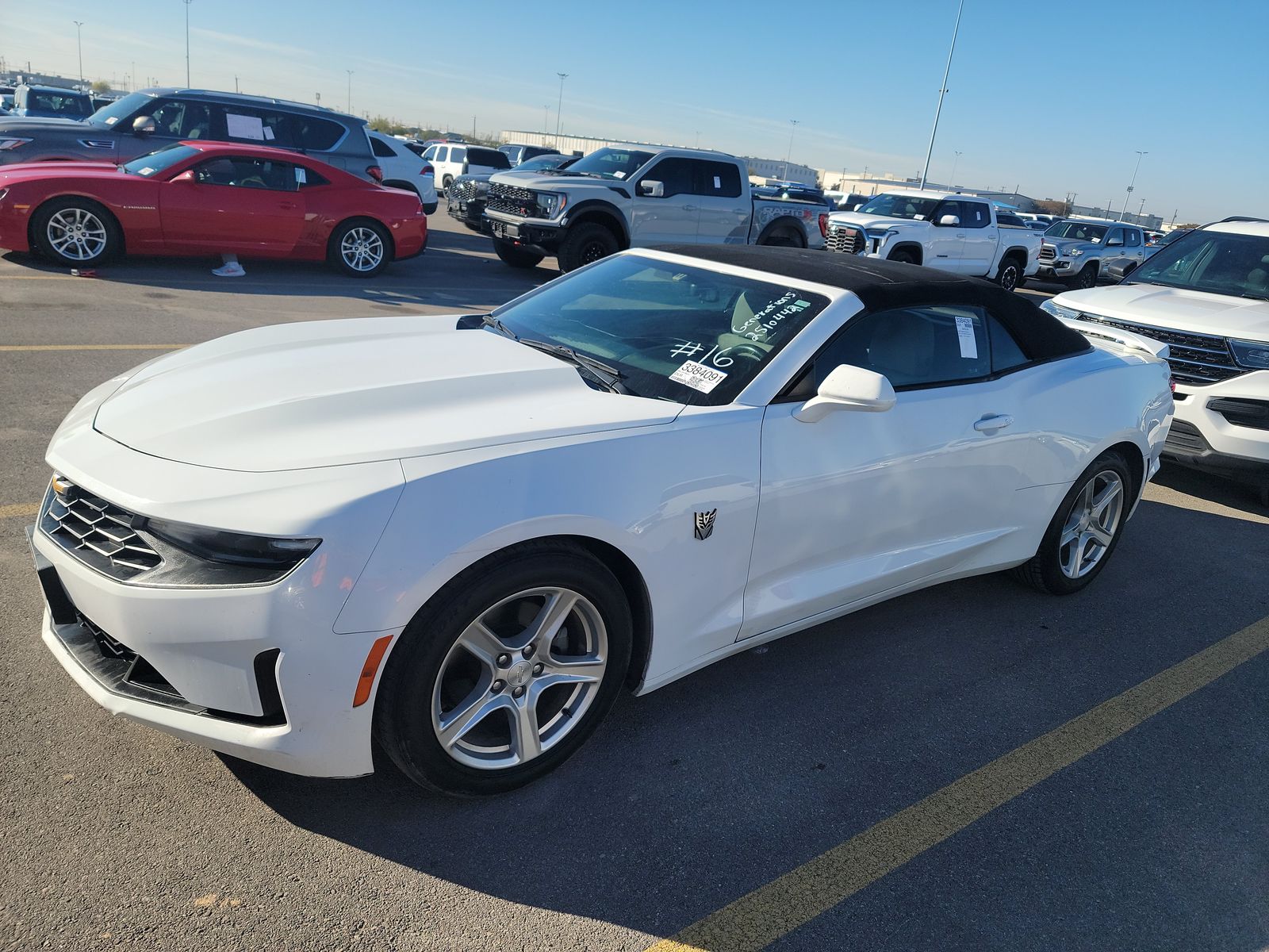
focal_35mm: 24
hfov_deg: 71.6
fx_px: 880
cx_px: 634
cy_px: 476
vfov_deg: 56.8
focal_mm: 6.7
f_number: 1.8
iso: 50
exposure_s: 1/756
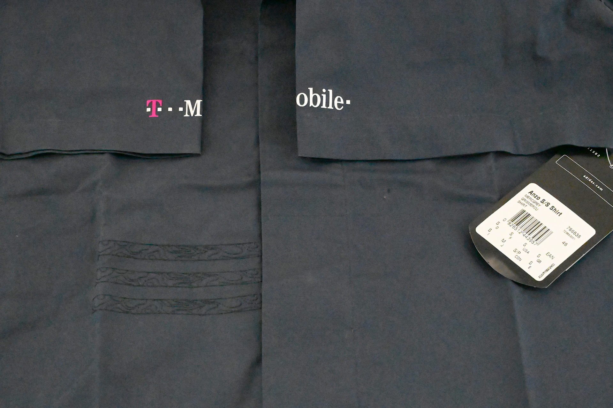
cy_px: 204
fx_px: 1192
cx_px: 306
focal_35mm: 70
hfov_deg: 28.9
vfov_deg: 19.4
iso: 51200
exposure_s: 1/640
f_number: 20
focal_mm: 70
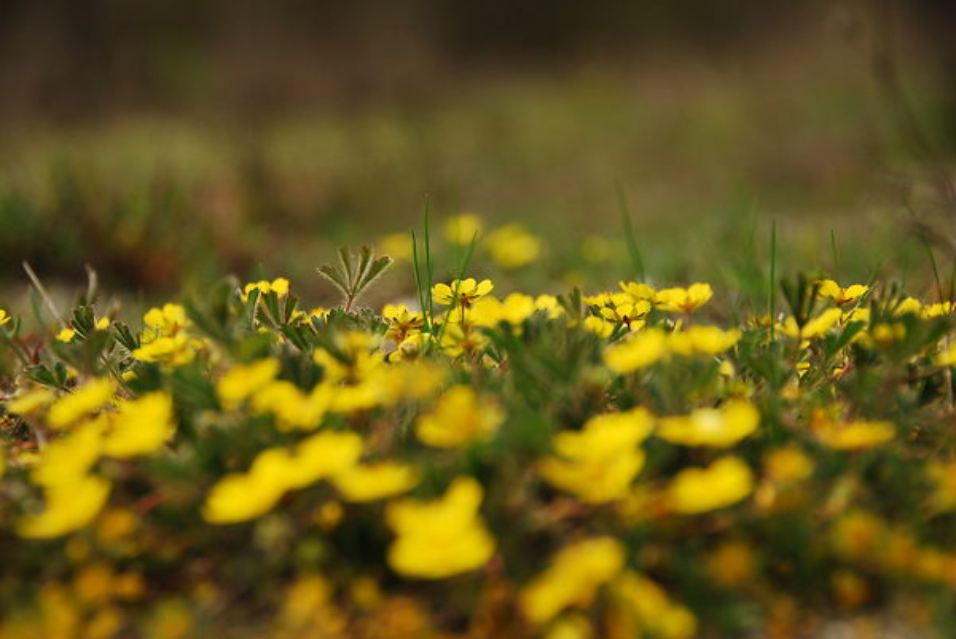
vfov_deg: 12.2
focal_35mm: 112
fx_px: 2990
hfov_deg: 18.2
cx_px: 478
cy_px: 320
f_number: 5.3
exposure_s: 1/125
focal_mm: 75
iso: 100
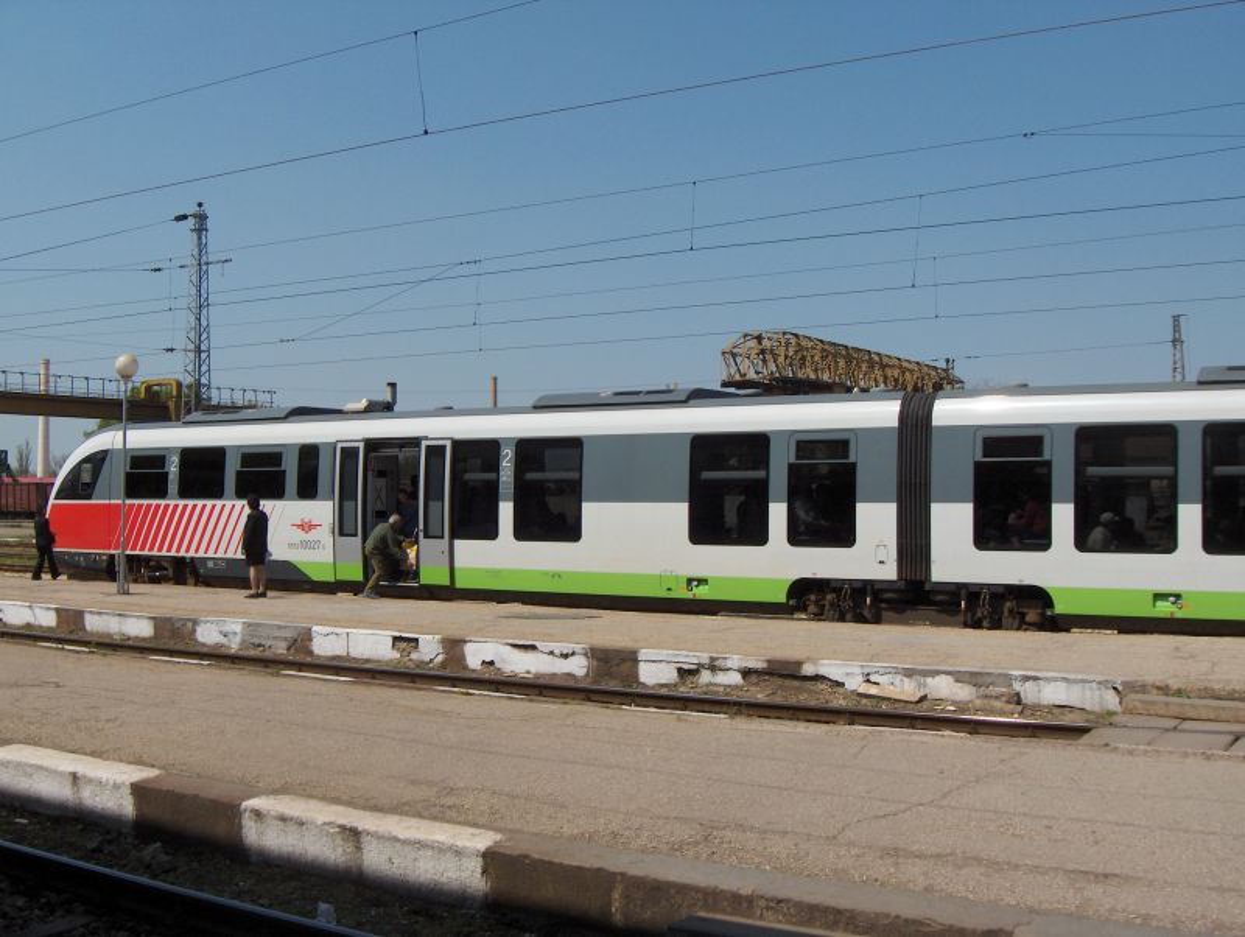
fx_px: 1404
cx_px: 622
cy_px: 468
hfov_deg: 47.8
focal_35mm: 39
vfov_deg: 36.9
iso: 100
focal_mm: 8
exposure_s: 1/1250
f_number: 4.8
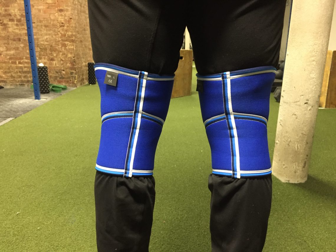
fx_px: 281
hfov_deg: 61.7
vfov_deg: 48.2
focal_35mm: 29
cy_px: 126
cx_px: 168
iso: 250
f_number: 2.2
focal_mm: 4.15
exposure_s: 1/30
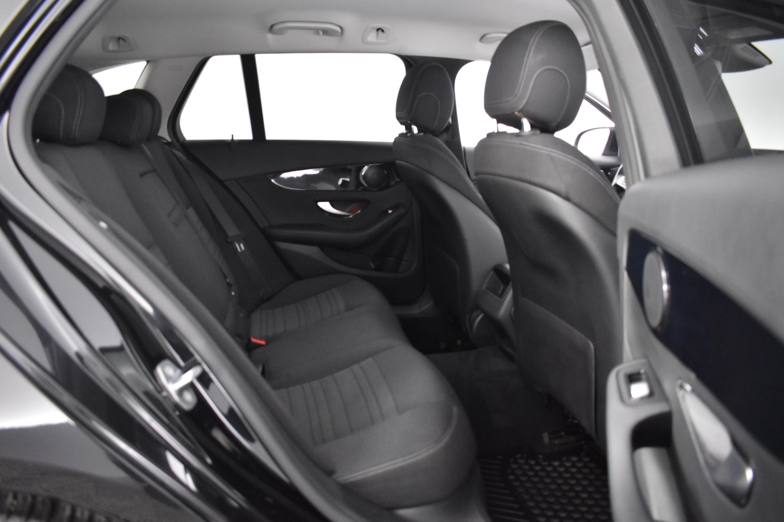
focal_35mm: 27
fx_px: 588
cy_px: 261
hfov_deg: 67.4
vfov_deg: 47.9
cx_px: 392
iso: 3200
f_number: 3.5
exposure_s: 1/20
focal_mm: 18
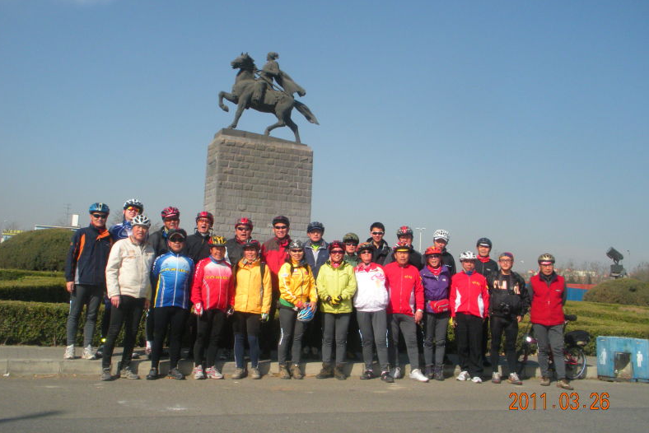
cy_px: 206
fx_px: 685
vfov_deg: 35.1
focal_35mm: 38
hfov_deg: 50.7
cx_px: 320
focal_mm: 6.3
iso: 200
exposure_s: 1/920
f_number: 5.6
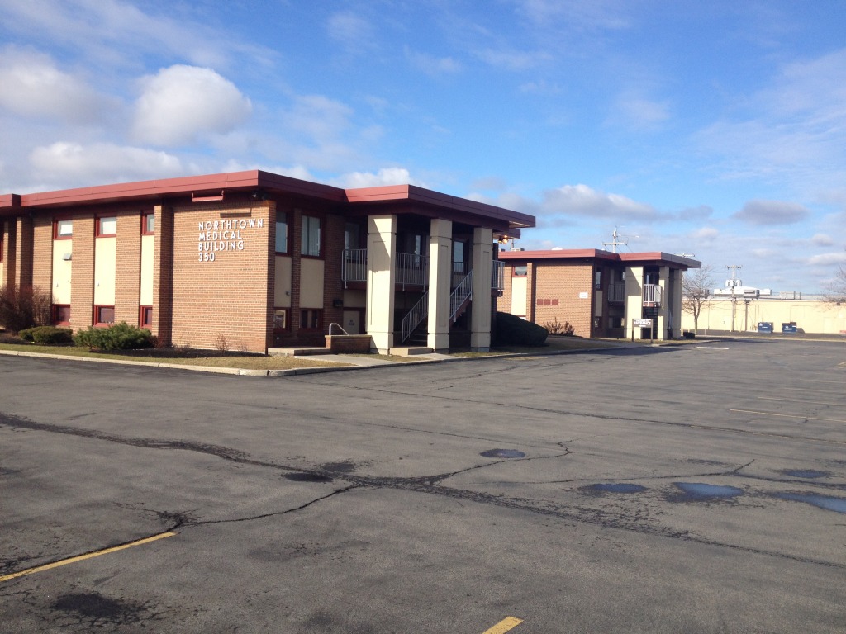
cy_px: 317
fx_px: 855
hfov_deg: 52.6
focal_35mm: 35
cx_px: 423
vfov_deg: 40.7
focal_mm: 4.28
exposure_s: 1/1493
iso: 50
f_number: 2.4
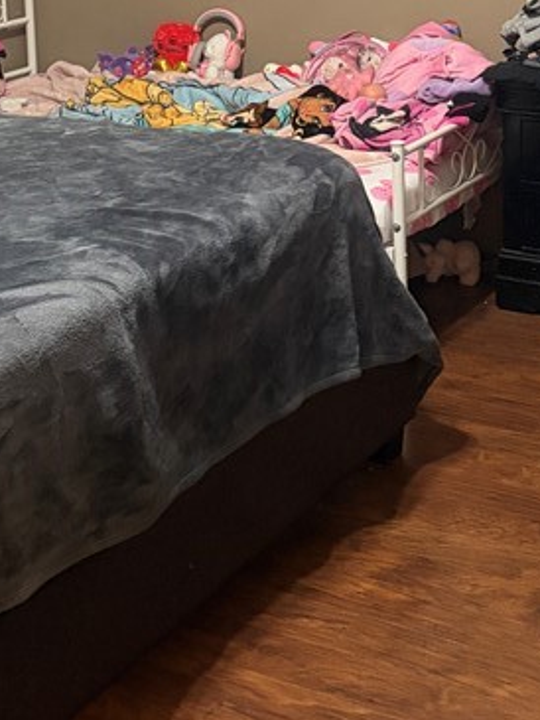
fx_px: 1517
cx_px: 252
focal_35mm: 73
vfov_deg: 25.6
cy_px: 30
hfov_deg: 20.2
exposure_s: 1/30
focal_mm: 5.96
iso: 500
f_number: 1.6
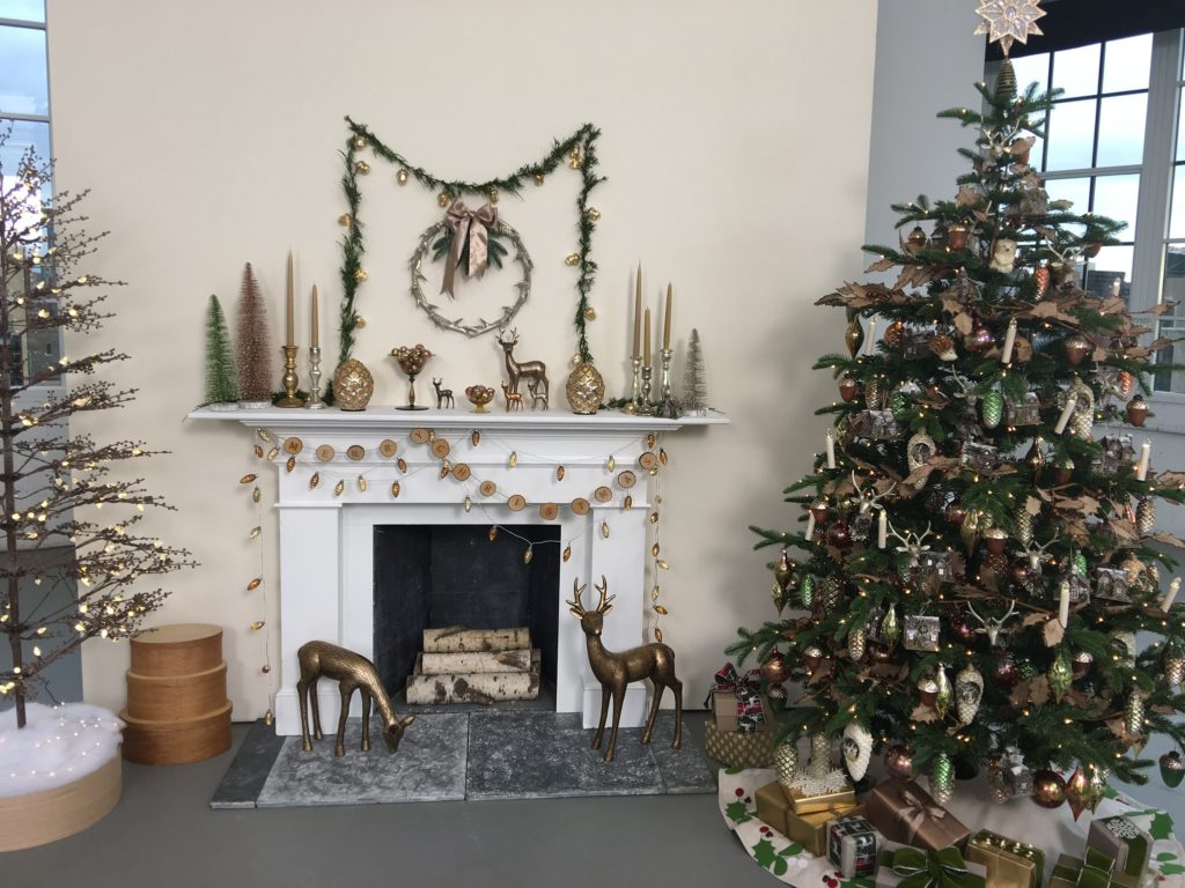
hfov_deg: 61.7
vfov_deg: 48.2
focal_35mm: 29
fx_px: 993
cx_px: 592
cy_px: 444
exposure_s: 1/60
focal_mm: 4.15
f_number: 2.2
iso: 32
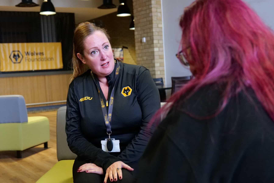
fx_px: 411
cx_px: 137
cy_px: 92
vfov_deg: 25.1
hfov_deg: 36.9
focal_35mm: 54
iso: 6400
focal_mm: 54
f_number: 5.4
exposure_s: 1/160
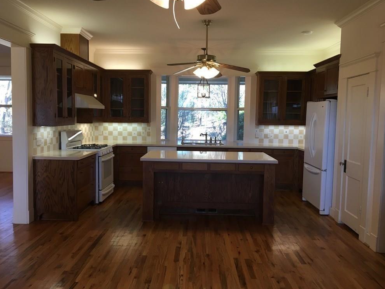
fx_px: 334
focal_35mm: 30
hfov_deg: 60.0
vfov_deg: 46.8
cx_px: 187
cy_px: 140
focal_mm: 4.15
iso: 32
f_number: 2.2
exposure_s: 1/30
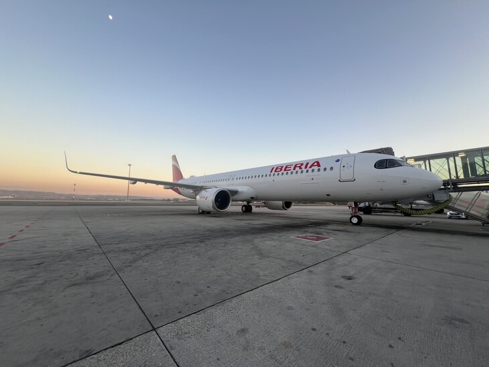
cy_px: 184
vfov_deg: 89.9
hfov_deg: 106.2
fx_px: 184
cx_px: 244
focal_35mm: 13
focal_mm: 1.57
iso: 32
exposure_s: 1/160
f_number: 1.8
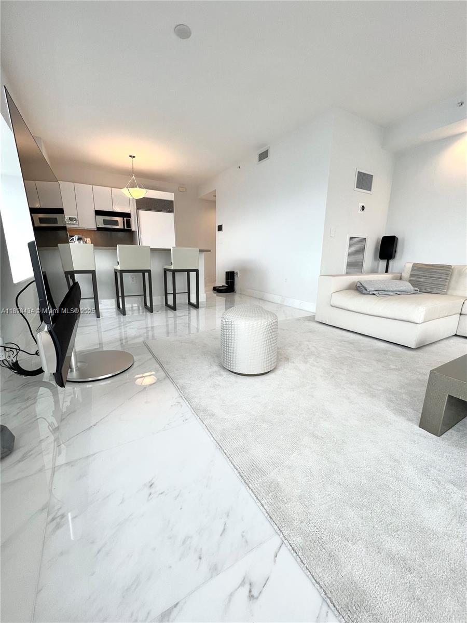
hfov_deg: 89.9
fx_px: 234
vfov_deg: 106.2
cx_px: 234
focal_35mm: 13
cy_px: 312
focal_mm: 1.57
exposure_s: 1/120
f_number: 1.8
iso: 50
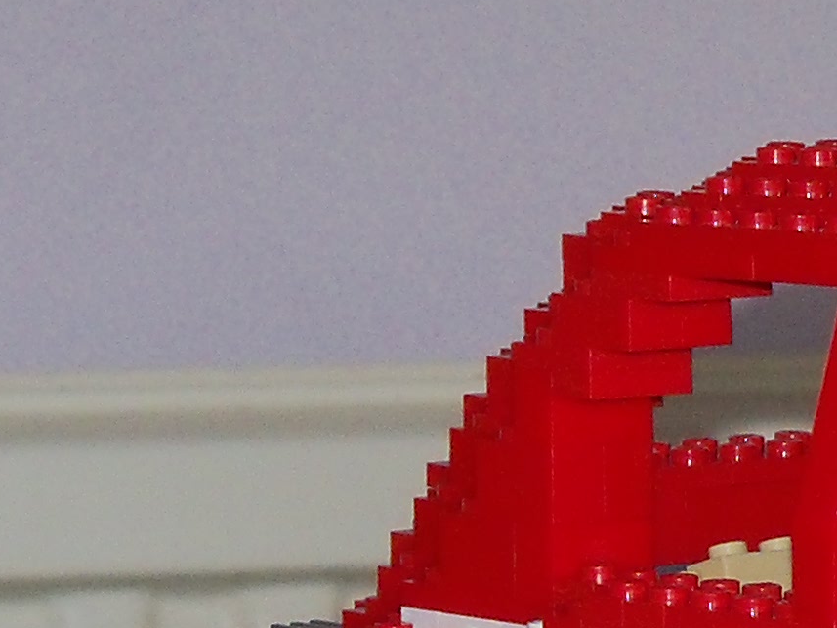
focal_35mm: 298
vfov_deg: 5.0
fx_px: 7207
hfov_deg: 6.5
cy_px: 747
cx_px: 1462
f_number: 4.1
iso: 200
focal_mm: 12.3
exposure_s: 1/30
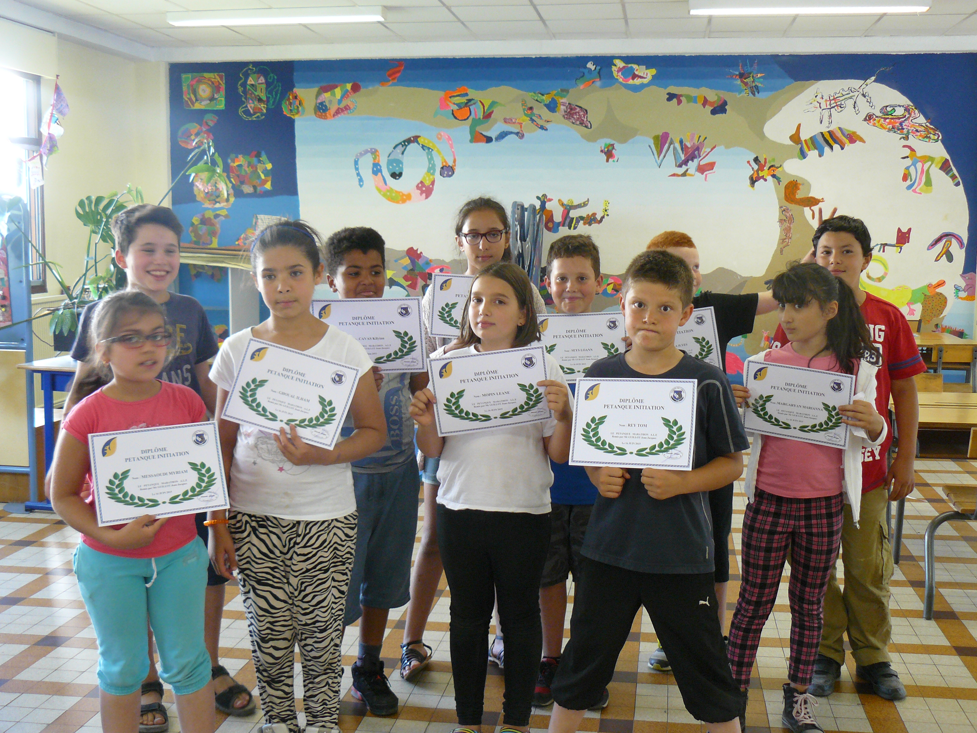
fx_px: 1185
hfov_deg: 44.8
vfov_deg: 34.3
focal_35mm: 42
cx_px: 488
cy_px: 366
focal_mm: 6.9
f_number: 2.8
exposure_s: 1/20
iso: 200
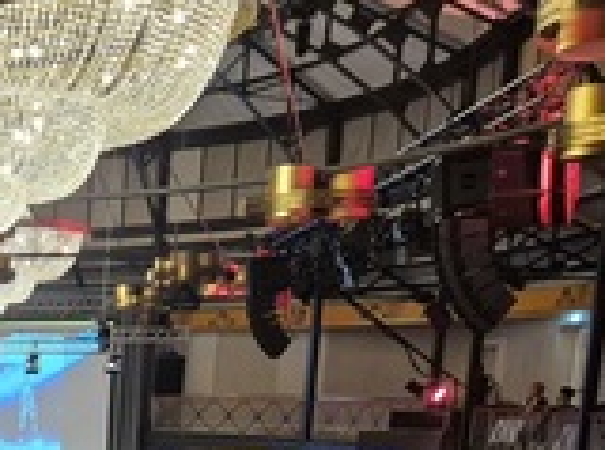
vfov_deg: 18.5
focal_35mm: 72
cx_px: -208
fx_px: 1255
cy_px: 632
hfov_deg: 23.5
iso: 1250
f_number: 1.8
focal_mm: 5.4
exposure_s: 1/50
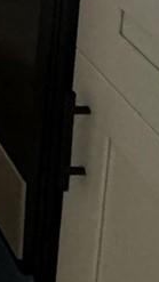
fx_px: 742
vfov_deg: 15.4
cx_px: -415
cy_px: -338
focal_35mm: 99
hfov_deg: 8.5
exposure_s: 1/60
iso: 400
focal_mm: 2.22
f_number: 2.2
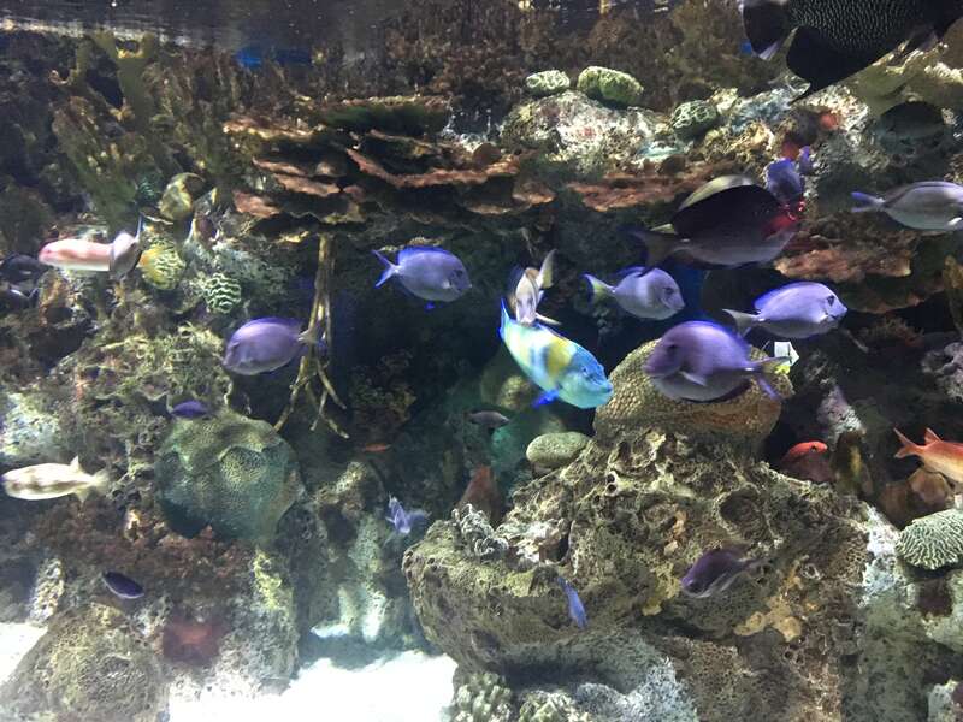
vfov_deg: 48.2
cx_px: 482
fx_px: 807
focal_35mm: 29
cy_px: 361
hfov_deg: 61.7
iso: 320
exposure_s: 1/15
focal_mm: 4.15
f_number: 2.2
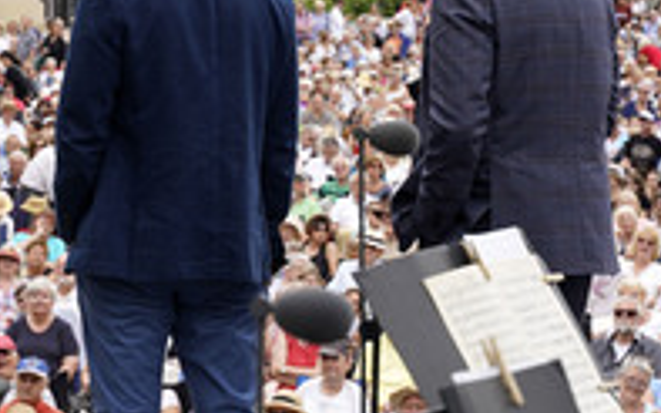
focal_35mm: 168
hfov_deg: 12.3
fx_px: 3026
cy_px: 144
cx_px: -5
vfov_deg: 7.8
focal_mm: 72
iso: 200
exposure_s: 1/250
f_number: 7.1
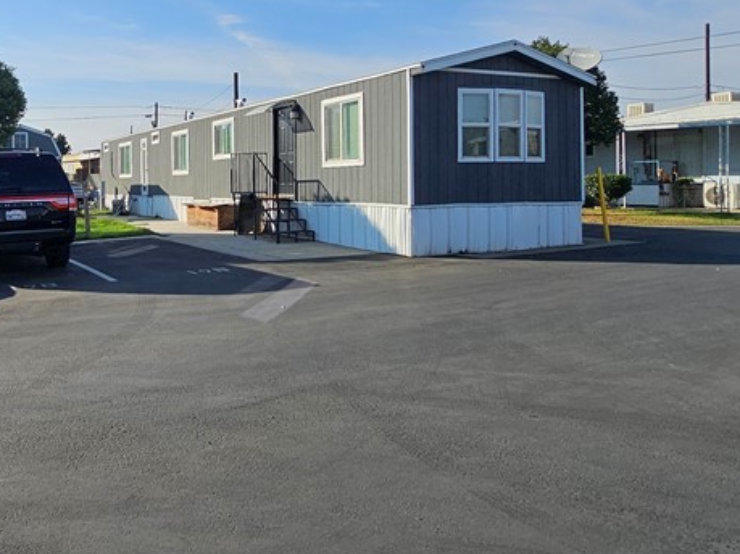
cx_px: 187
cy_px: 190
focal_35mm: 29
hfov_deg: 58.5
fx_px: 620
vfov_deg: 47.5
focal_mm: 2.2
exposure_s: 1/3300
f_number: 2.2
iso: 50
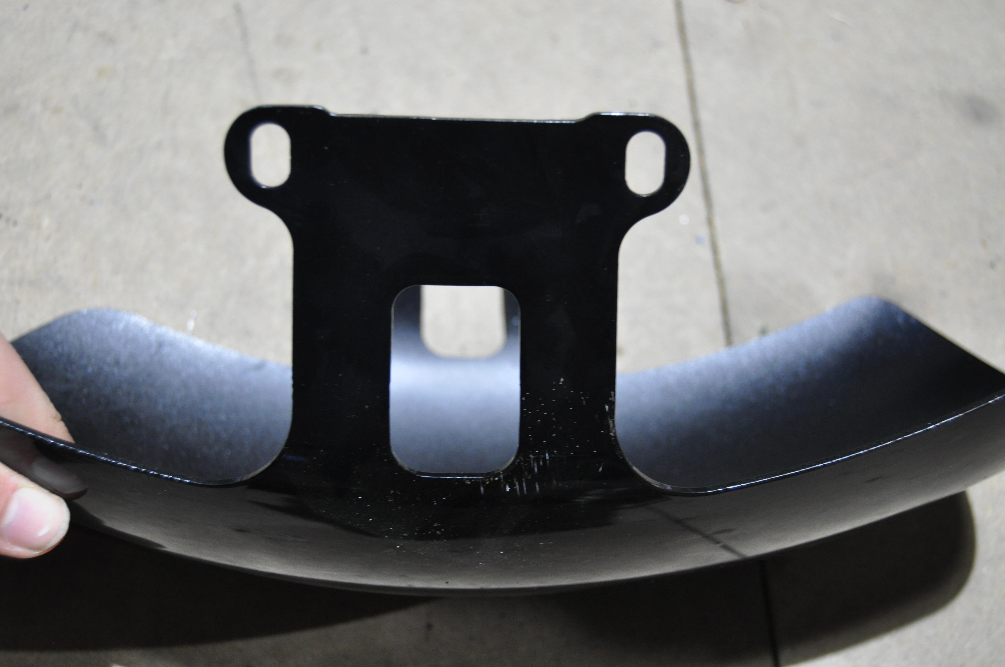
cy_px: 334
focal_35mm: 46
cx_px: 502
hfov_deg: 42.4
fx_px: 1297
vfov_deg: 28.9
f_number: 4.2
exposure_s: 1/40
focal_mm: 31
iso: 800
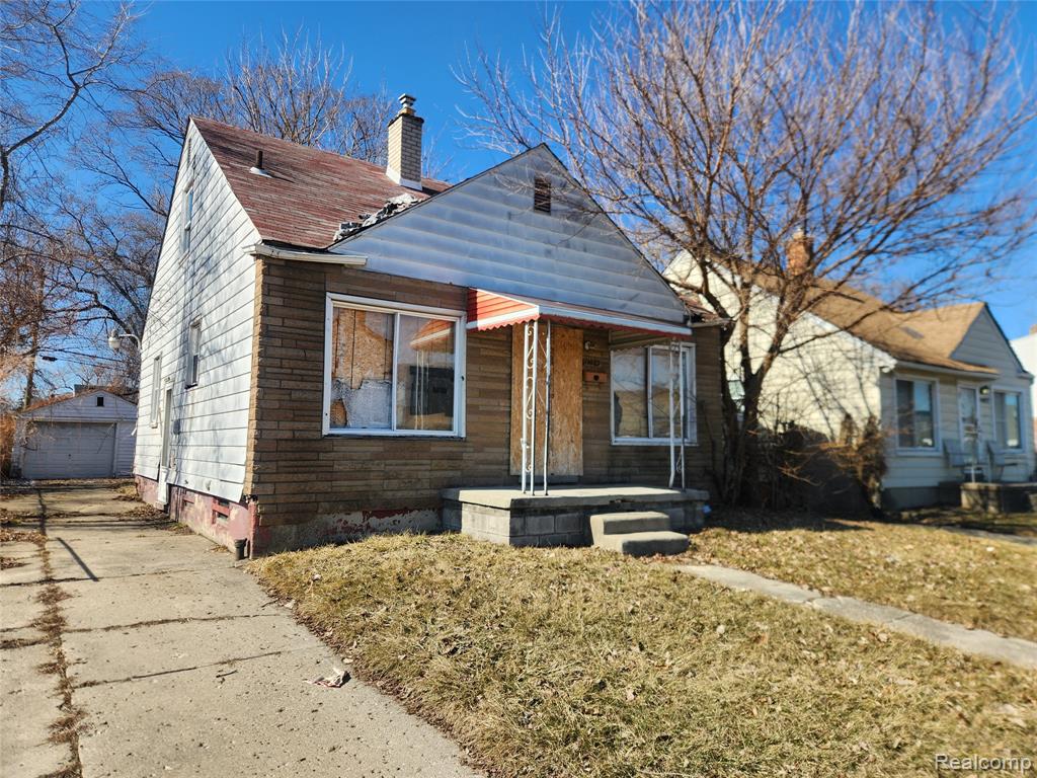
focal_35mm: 23
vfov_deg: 58.9
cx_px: 518
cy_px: 389
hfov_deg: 73.9
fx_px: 689
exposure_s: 1/1189
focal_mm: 5.4
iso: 20
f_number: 1.8
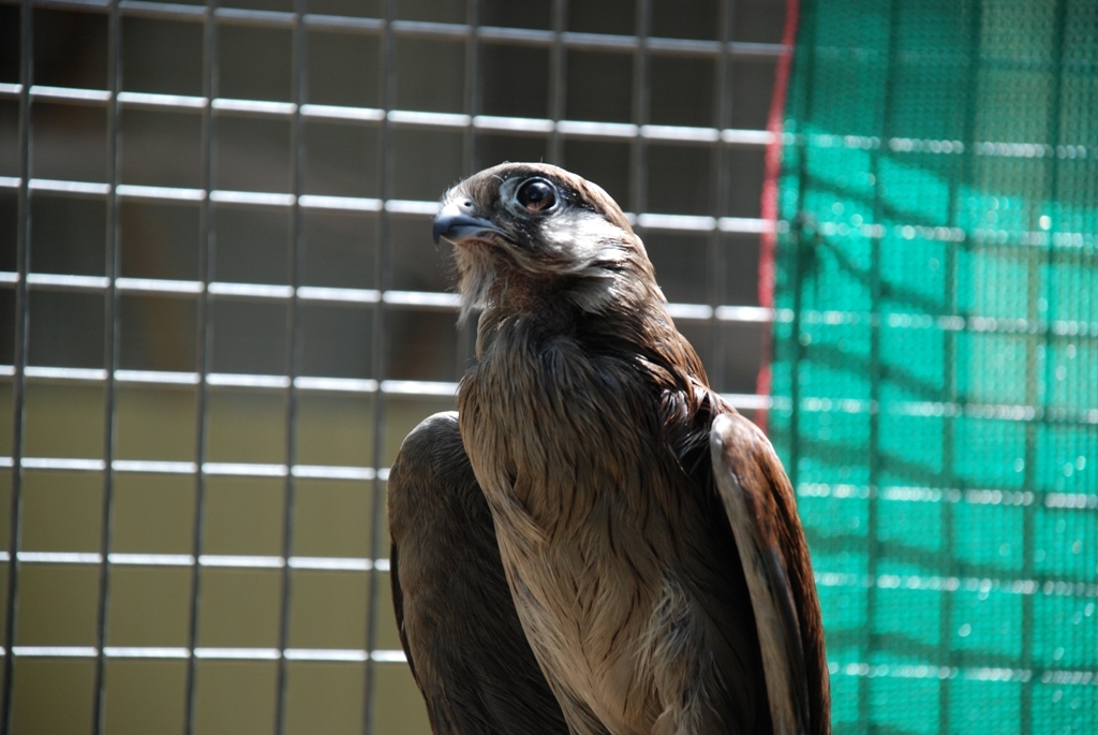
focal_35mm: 202
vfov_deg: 6.8
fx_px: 6182
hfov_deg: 10.1
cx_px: 549
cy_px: 368
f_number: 5.6
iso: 280
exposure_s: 1/125
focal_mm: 135
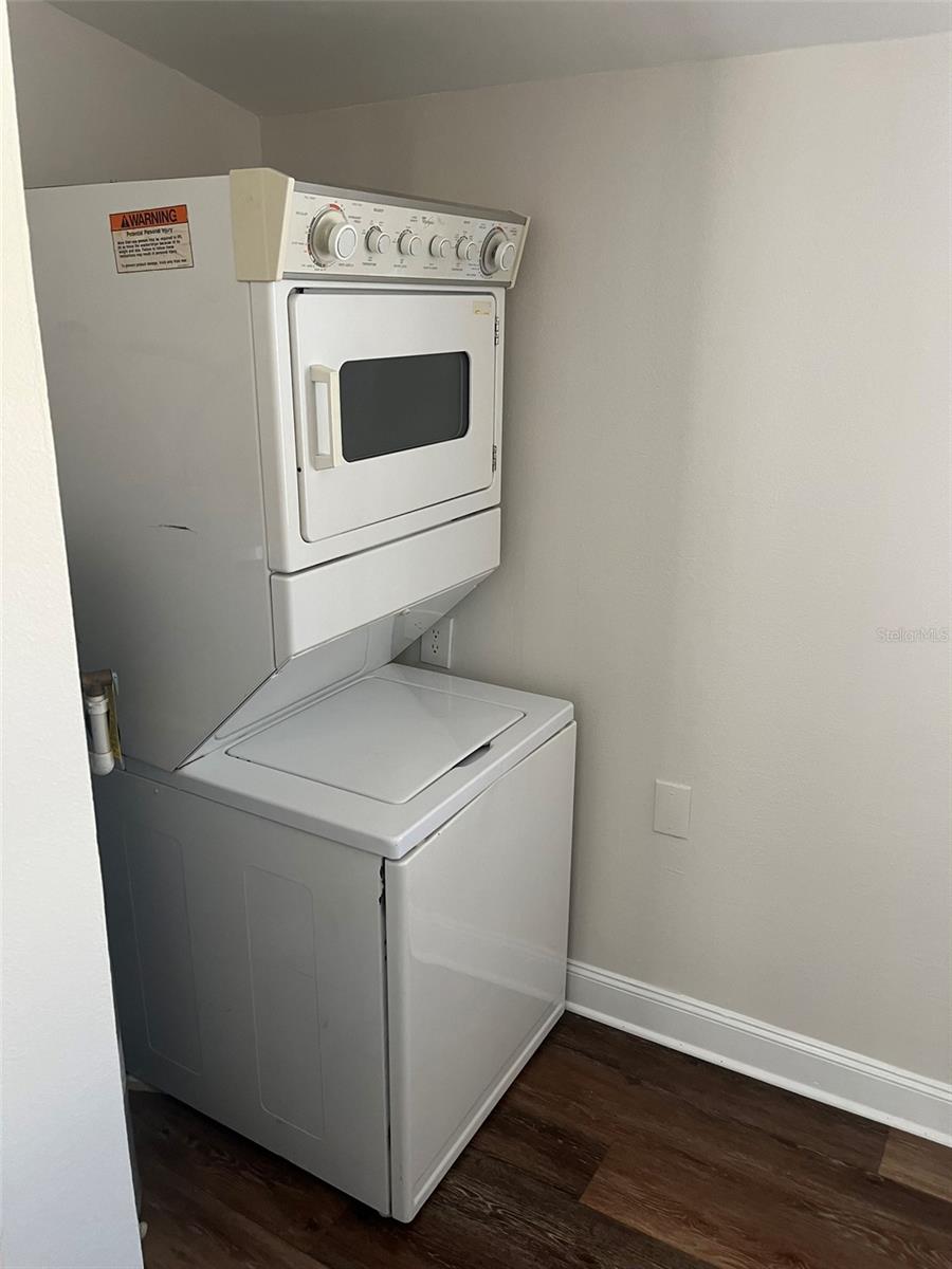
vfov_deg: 67.3
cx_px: 476
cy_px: 634
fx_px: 953
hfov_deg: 53.1
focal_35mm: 26
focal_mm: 5.1
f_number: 1.6
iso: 125
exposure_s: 1/71
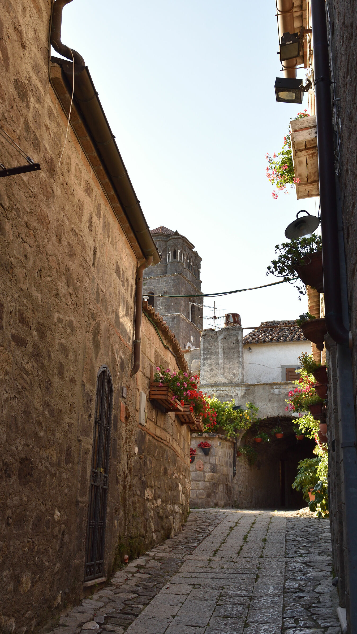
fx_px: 690
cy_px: 318
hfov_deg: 29.0
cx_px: 182
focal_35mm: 41
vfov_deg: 49.4
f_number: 8
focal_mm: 26
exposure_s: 1/250
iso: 220
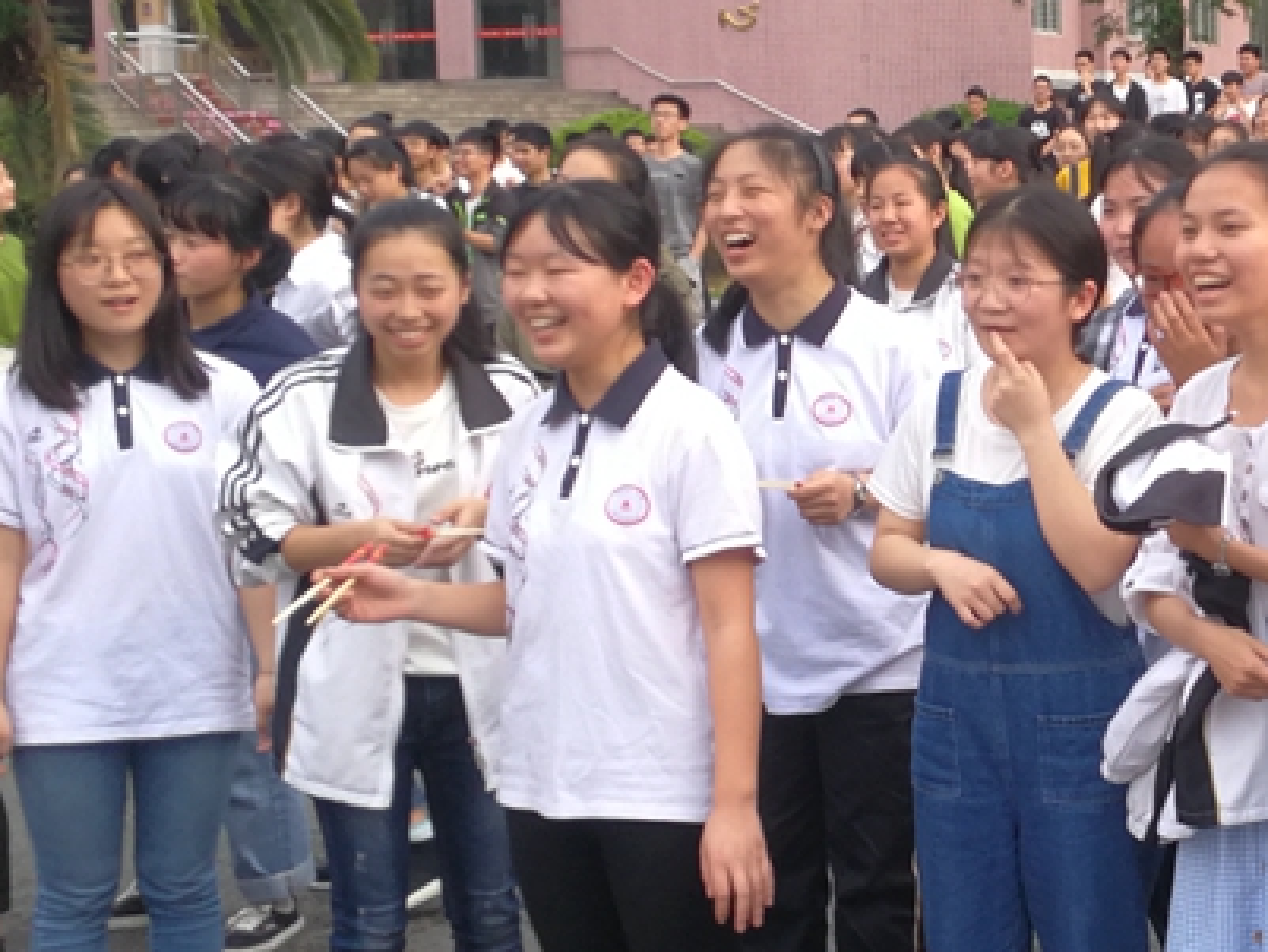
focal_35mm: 69
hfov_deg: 26.2
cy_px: 380
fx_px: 2528
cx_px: 1366
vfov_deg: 21.3
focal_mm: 3.95
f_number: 2.2
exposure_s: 1/184
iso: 50
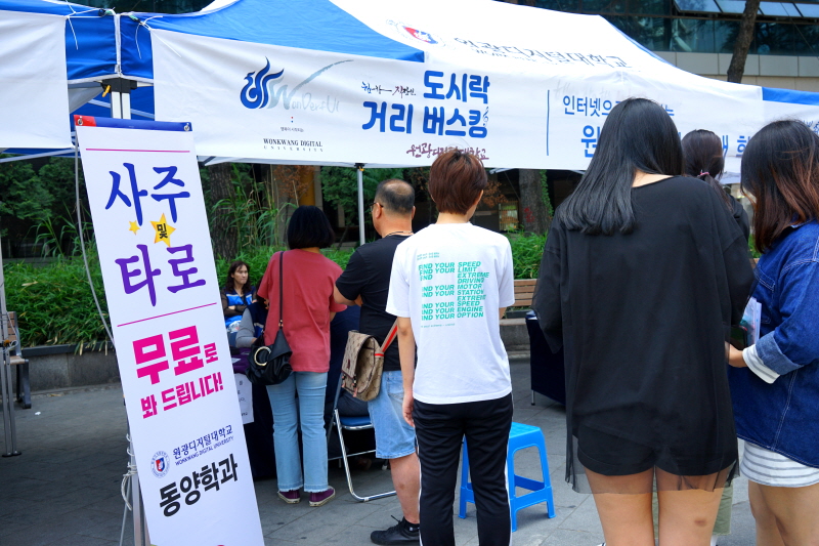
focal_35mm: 35
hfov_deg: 54.4
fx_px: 796
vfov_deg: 37.8
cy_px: 273
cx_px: 410
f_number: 6.3
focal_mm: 35
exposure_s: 1/80
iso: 100
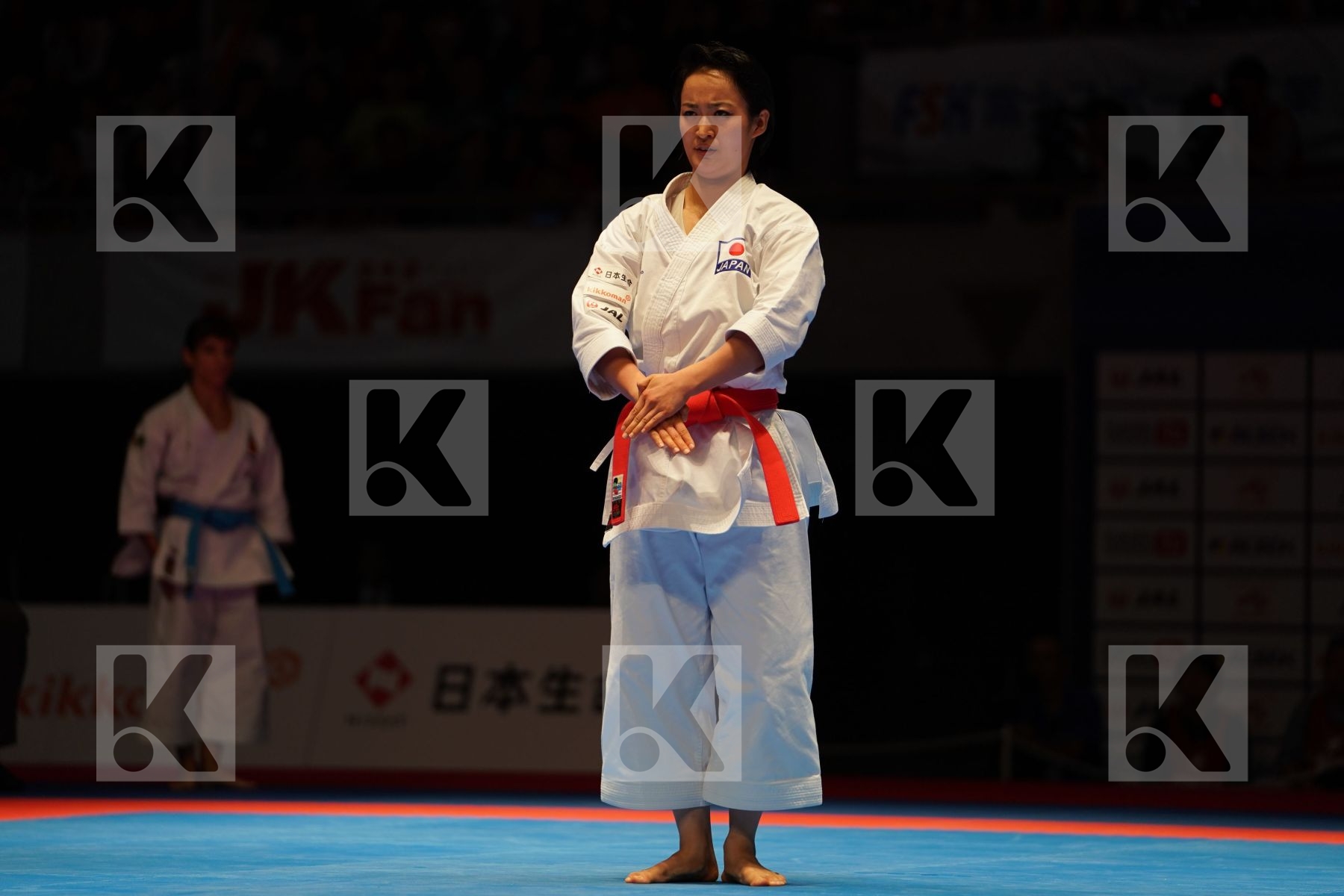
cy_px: 448
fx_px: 5338
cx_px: 672
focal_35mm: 143
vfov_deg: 9.6
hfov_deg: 14.3
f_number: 2.8
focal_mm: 143
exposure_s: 1/500
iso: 640
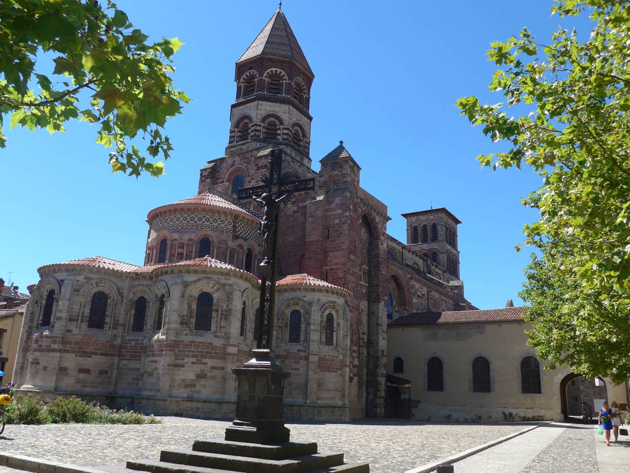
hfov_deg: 61.7
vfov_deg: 48.2
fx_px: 528
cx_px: 315
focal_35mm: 29
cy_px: 236
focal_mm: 6
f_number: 2.8
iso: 80
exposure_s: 1/1000
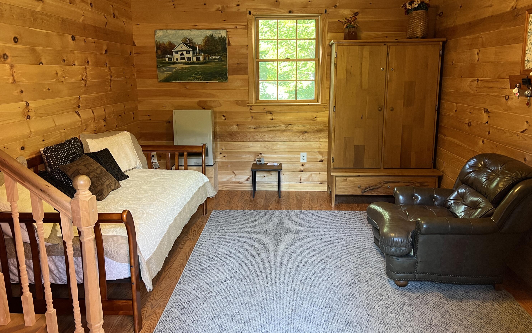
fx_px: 406
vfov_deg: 44.5
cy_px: 156
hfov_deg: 66.5
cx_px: 264
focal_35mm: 28
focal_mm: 5.7
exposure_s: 1/60
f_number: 1.5
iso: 250
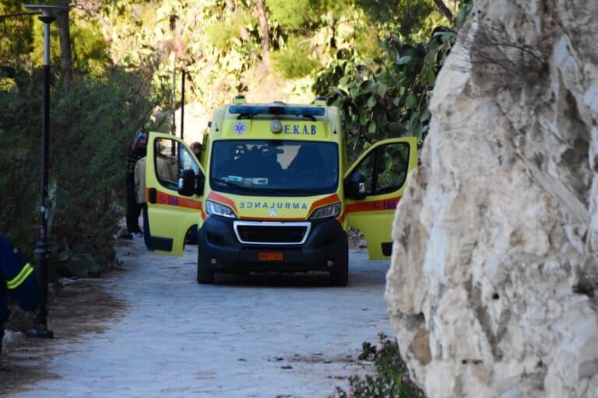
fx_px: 3488
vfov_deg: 6.5
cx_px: 299
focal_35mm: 210
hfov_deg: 9.8
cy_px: 199
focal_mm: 140
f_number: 6
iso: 4000
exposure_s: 1/5000
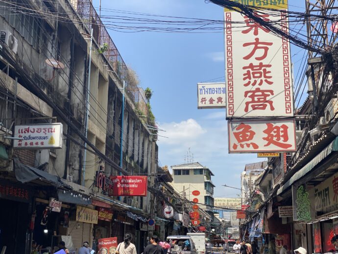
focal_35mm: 52
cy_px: 127
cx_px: 169
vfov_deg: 28.0
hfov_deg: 36.8
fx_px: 508
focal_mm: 6
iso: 20
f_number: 2
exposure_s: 1/1332
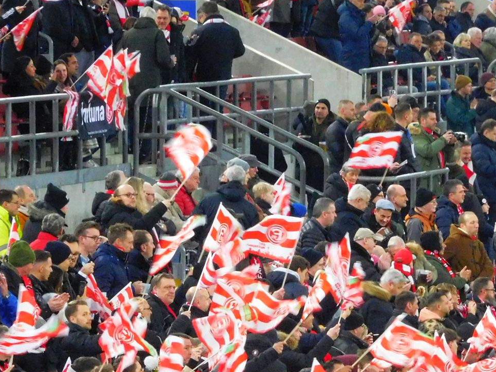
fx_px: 6675
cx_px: 313
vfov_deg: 3.2
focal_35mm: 466
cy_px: 383
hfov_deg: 4.3
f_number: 5.5
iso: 800
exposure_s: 1/40
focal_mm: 40.1
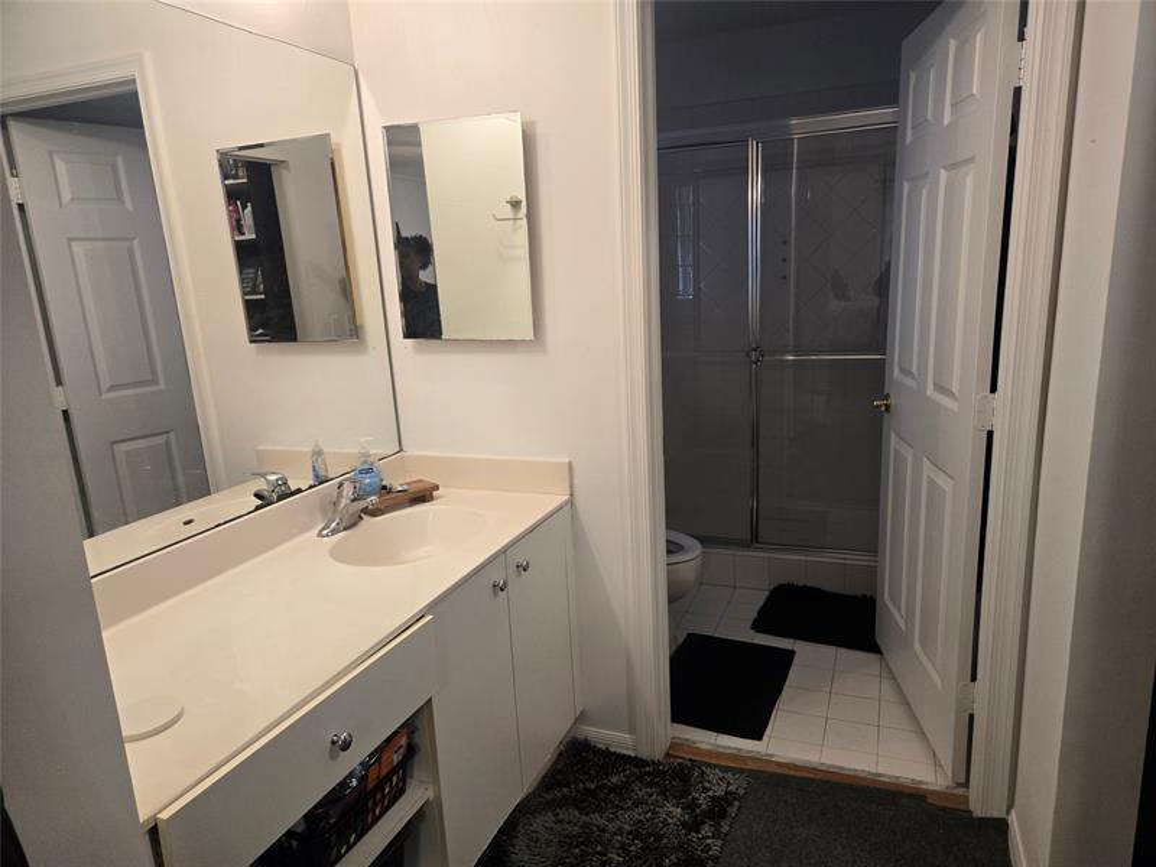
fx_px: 768
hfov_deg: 73.9
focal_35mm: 23
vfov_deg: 58.9
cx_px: 578
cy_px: 434
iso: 200
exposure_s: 1/120
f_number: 1.8
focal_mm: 5.4
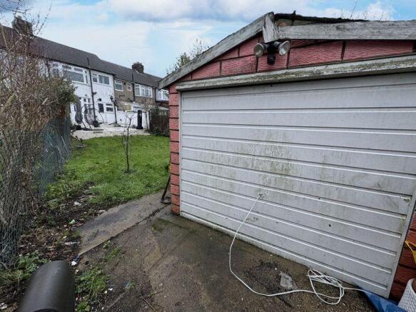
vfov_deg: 85.7
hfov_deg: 102.1
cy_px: 156
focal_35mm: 14
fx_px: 168
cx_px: 208
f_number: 2.2
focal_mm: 2.22
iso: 40
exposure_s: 1/133
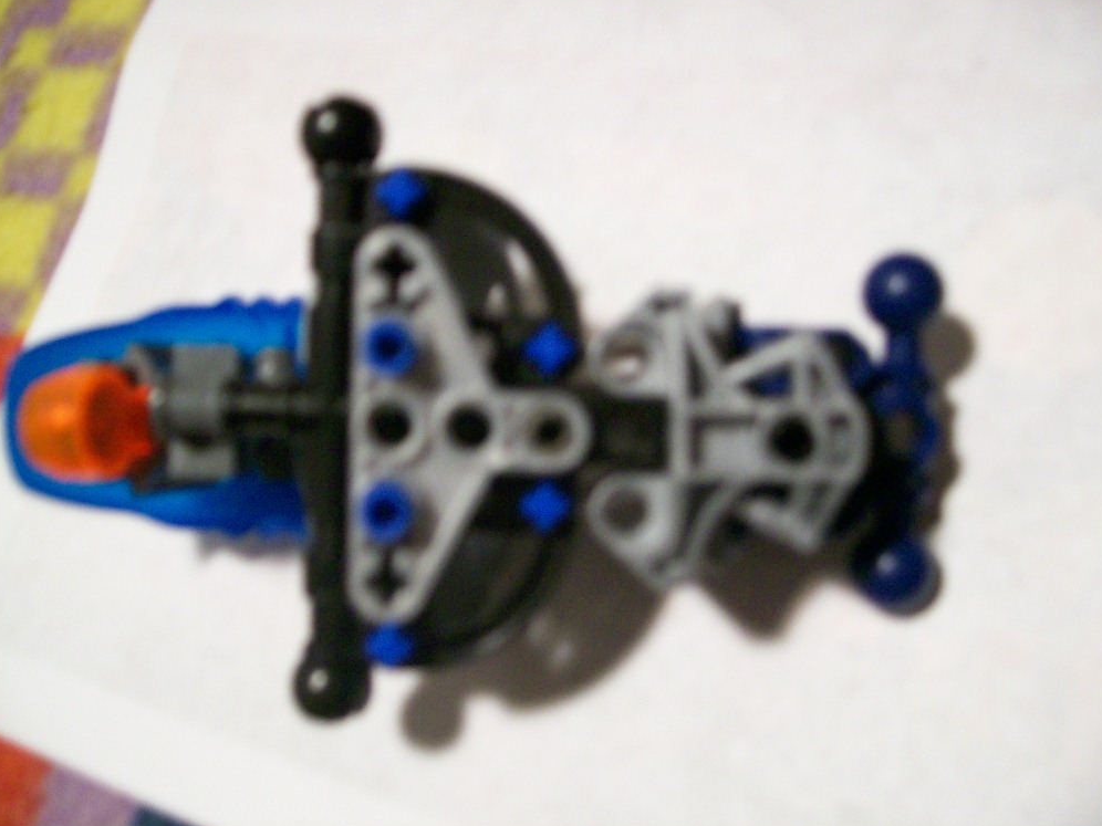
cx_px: 560
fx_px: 1178
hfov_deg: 50.1
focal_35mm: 37
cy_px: 414
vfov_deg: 38.7
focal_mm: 6
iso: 160
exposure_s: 1/9.26
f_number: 2.7
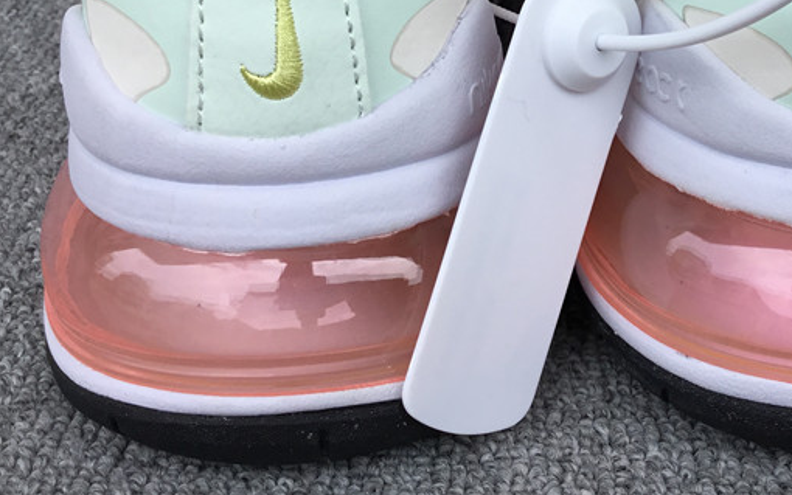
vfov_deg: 21.7
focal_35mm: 58
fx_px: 1252
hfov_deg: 34.7
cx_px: 545
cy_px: 22
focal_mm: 3.3
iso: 25
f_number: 2.4
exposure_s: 1/617
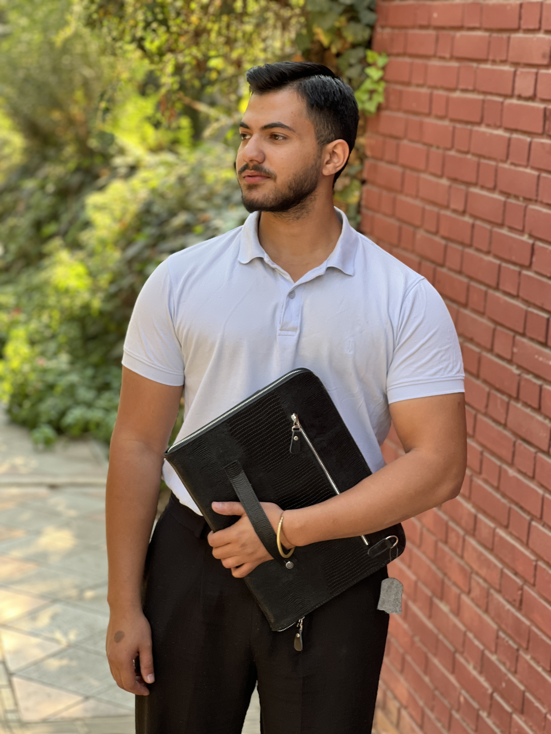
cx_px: 276
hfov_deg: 19.1
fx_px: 1634
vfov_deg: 25.3
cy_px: 367
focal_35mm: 77
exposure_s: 1/121
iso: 125
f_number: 2.8
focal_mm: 9
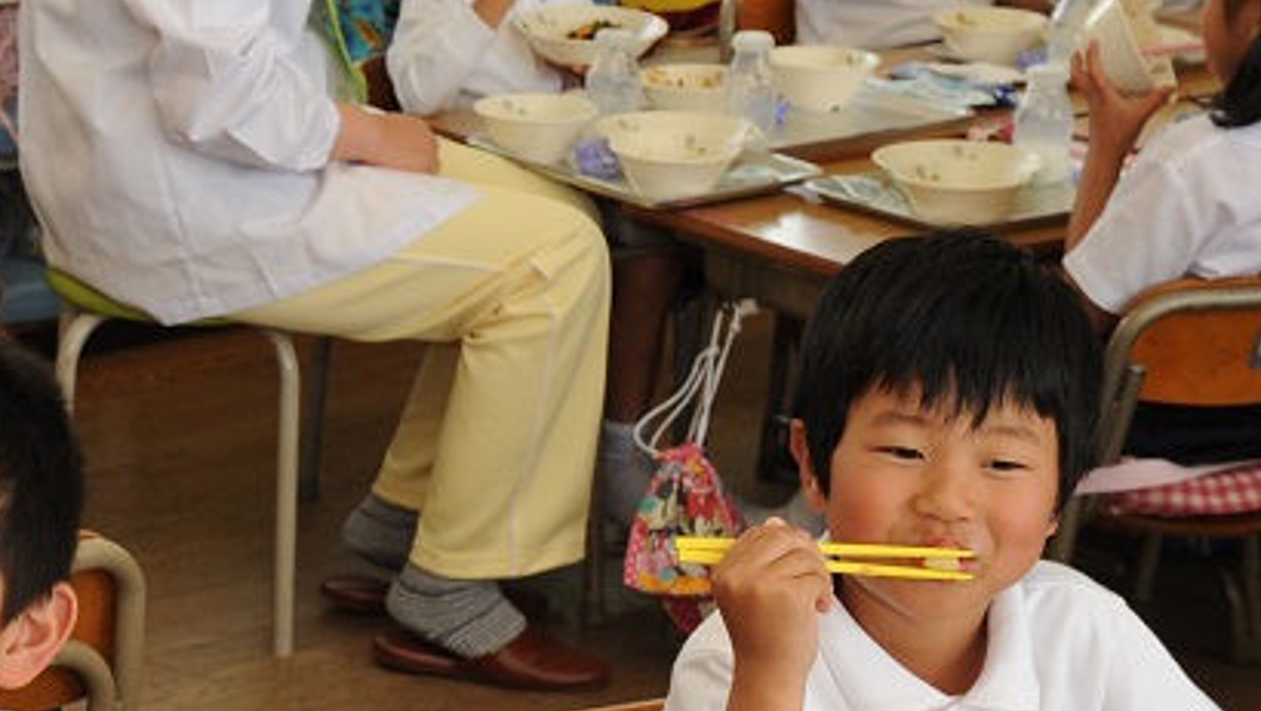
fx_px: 3847
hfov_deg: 18.0
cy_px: 457
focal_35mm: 115
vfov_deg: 10.5
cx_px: -68
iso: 400
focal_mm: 44
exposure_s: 1/60
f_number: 8
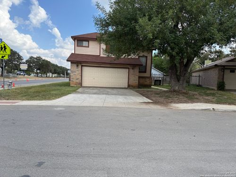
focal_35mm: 24
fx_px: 164
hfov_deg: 71.6
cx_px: 118
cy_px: 88
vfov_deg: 56.8
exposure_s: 1/2370
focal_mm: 6.76
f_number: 1.78
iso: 100
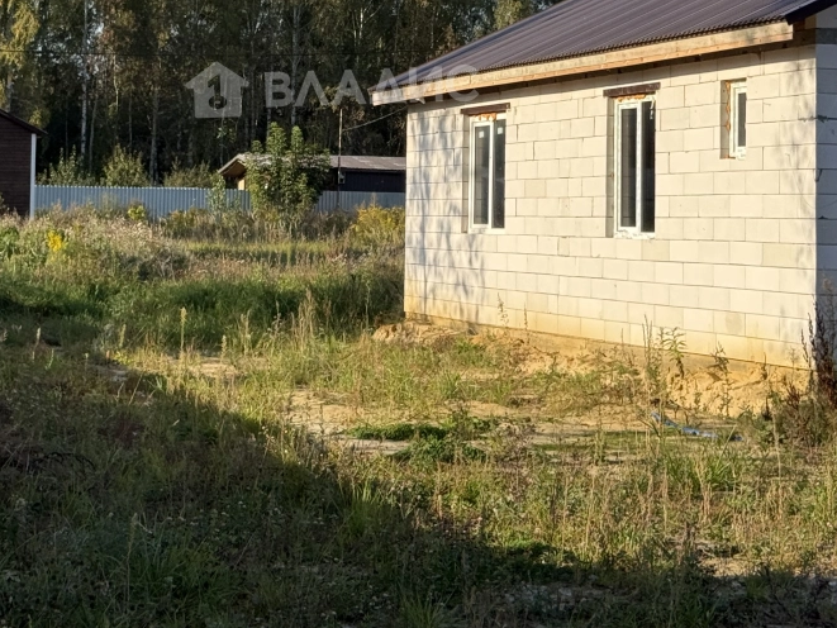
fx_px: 2201
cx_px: 333
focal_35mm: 91
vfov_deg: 16.1
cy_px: 84
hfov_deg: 21.5
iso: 64
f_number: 1.78
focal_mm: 6.76
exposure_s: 1/3096
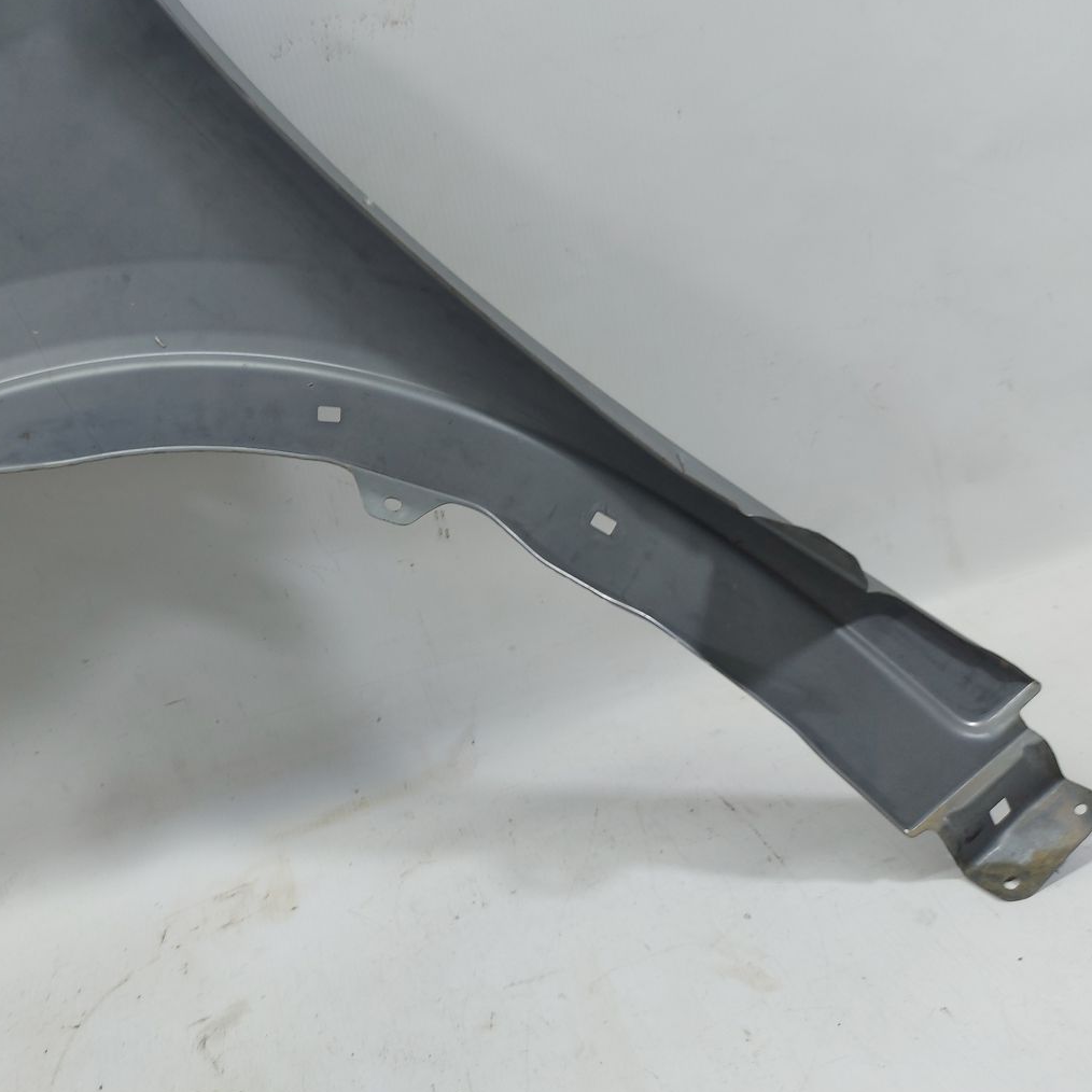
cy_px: 545
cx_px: 375
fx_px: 1035
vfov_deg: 55.6
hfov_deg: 54.6
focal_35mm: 29
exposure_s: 1/50
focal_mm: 5.23
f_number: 1.8
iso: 40
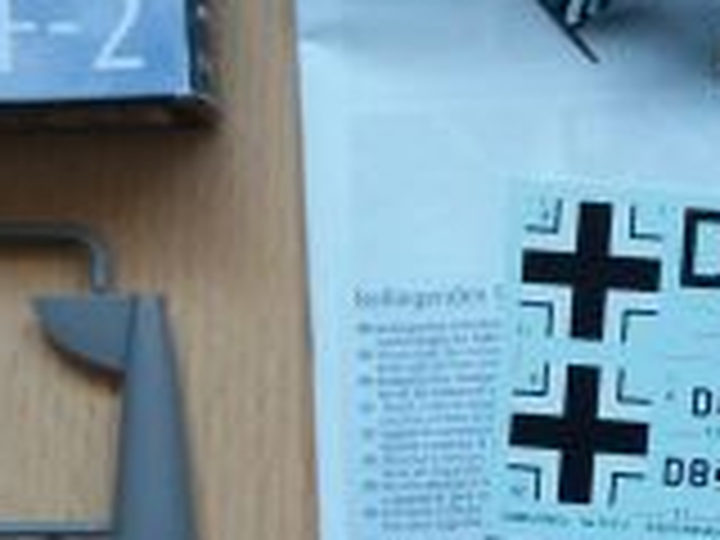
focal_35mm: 140
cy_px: 405
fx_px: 2912
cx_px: 450
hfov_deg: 14.1
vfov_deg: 10.6
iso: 100
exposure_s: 1/33
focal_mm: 3.7
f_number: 1.9
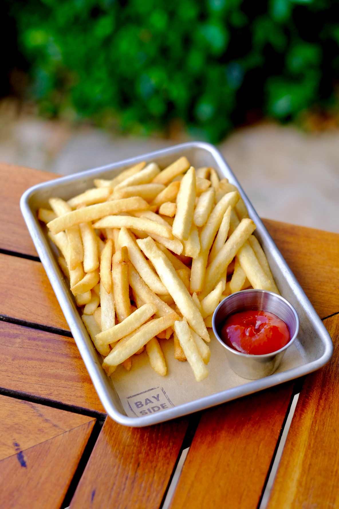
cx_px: 170
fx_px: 1186
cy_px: 254
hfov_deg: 16.3
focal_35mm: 84
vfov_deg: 24.2
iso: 320
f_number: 2.5
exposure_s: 1/1000
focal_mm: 56
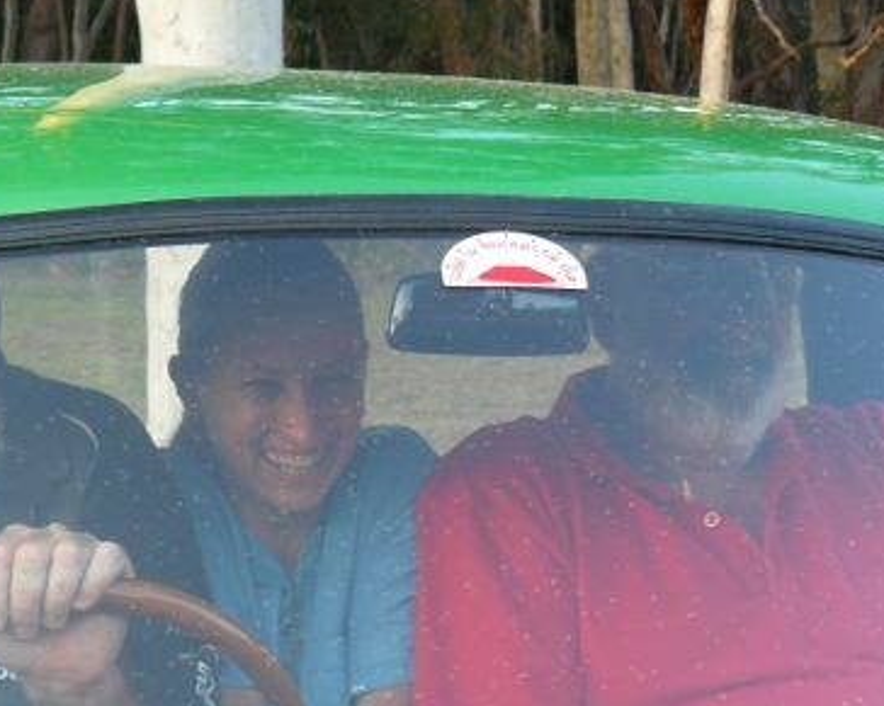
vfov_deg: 13.3
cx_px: 435
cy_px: 553
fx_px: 3008
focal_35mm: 115
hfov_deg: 16.7
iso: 200
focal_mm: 11.2
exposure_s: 1/60
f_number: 3.2
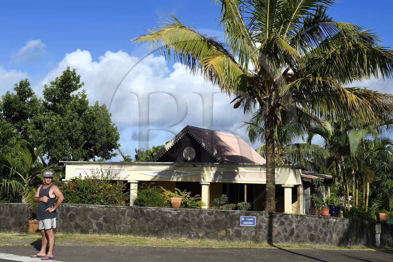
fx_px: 458
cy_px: 131
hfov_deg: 46.4
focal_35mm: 42
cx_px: 196
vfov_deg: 31.9
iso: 200
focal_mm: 42
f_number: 13
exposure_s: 1/320
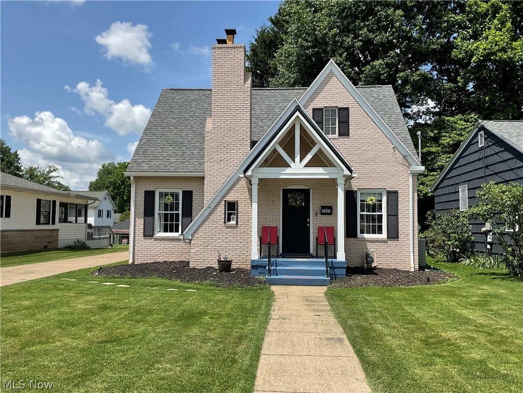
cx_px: 262
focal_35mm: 29
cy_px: 196
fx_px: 438
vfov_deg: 48.2
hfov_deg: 61.7
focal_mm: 3
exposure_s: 1/1912
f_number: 1.8
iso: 16
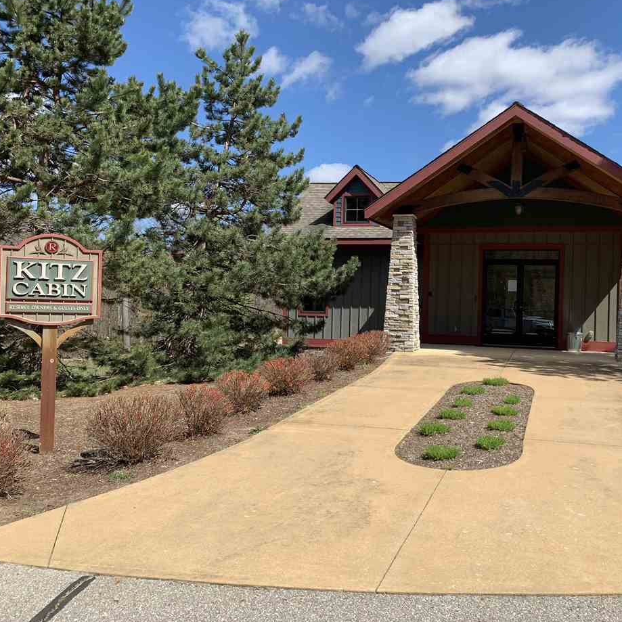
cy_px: 305
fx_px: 651
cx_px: 391
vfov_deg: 51.1
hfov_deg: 50.6
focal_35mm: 32
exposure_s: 1/1916
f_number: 1.8
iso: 25
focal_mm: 4.25
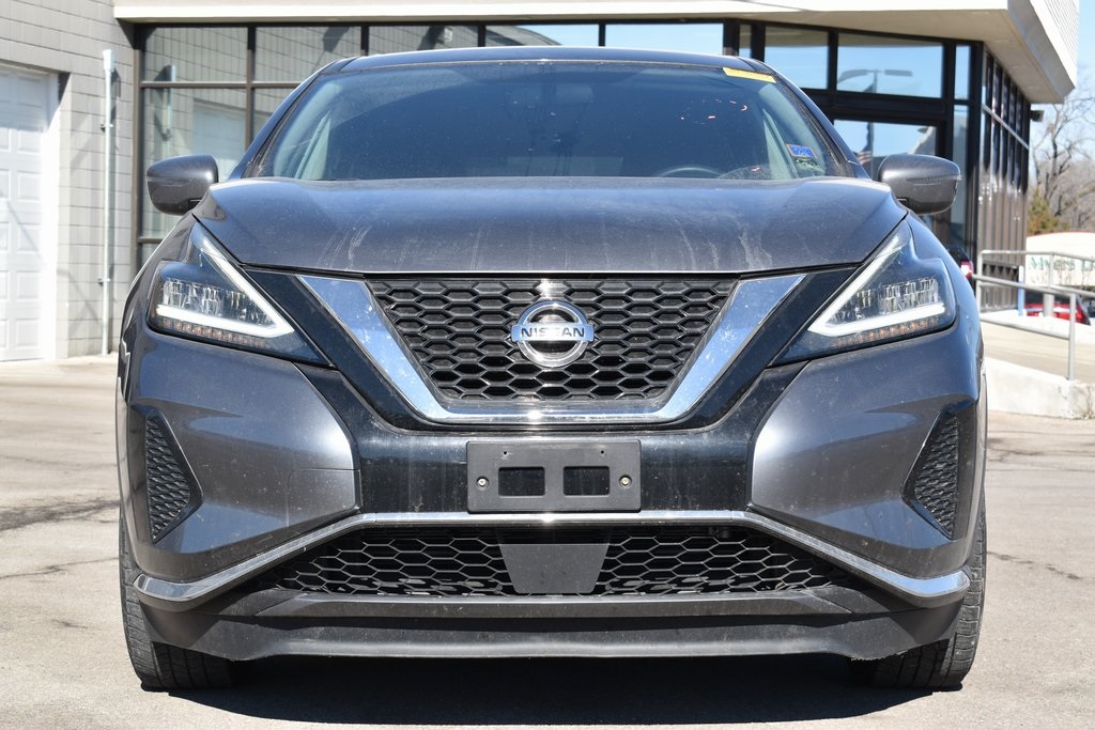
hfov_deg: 28.1
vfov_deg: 18.9
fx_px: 2190
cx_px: 548
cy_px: 365
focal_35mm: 72
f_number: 7.1
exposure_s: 1/400
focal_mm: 48
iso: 200
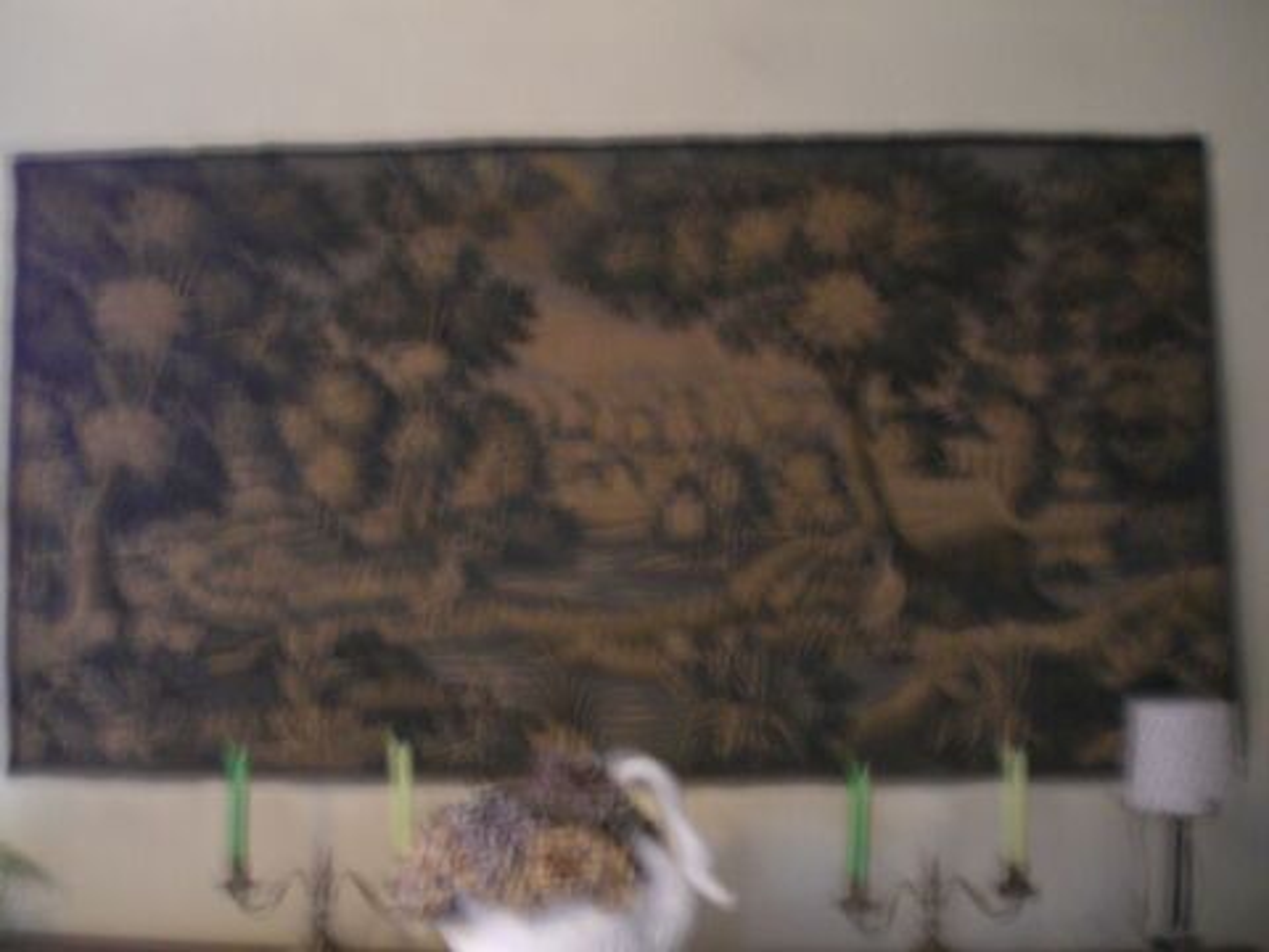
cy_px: 476
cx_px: 634
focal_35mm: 38
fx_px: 1393
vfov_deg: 37.7
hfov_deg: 49.0
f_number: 3.1
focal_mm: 6.3
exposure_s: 1/3.33
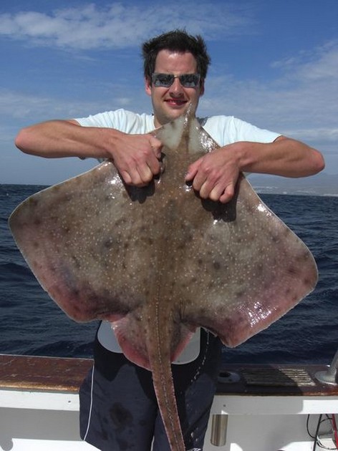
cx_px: 169
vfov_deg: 49.0
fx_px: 495
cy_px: 226
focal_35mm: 38
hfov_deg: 37.7
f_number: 8
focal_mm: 7.9
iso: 80
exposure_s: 1/400
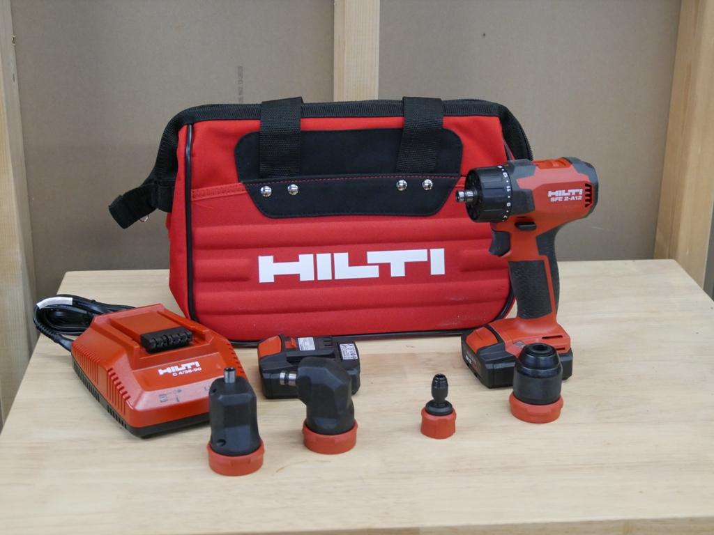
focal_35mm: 60
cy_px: 268
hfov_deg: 32.2
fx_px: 1238
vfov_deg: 24.4
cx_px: 357
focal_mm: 30
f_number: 4.4
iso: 3200
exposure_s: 1/160
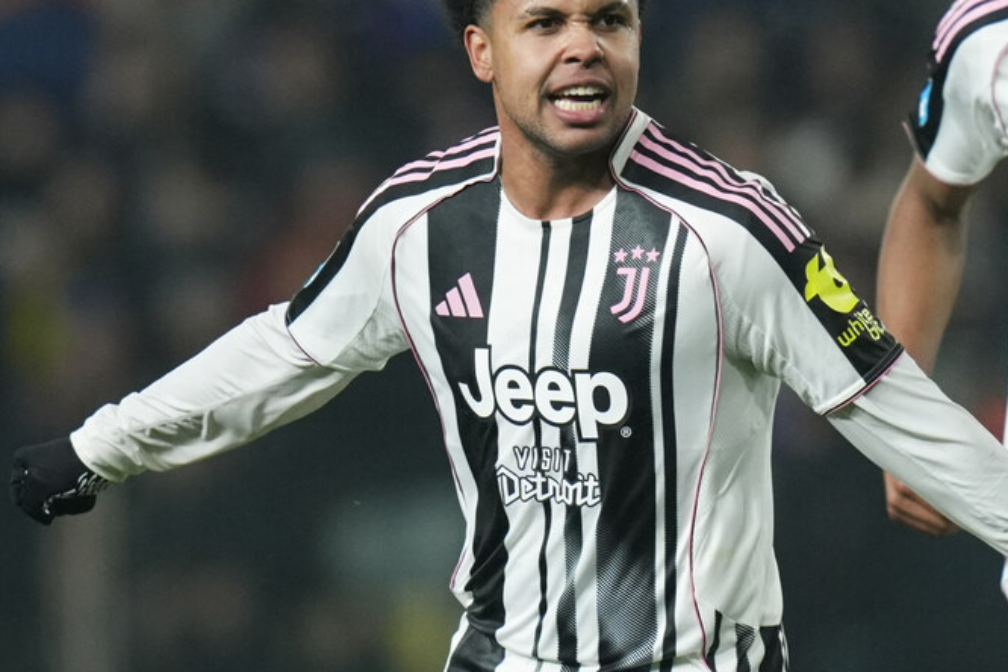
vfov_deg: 1.8
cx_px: 711
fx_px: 21530
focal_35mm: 769
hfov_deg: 2.7
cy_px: 287
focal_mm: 400
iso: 2500
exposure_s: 1/1600
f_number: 3.2
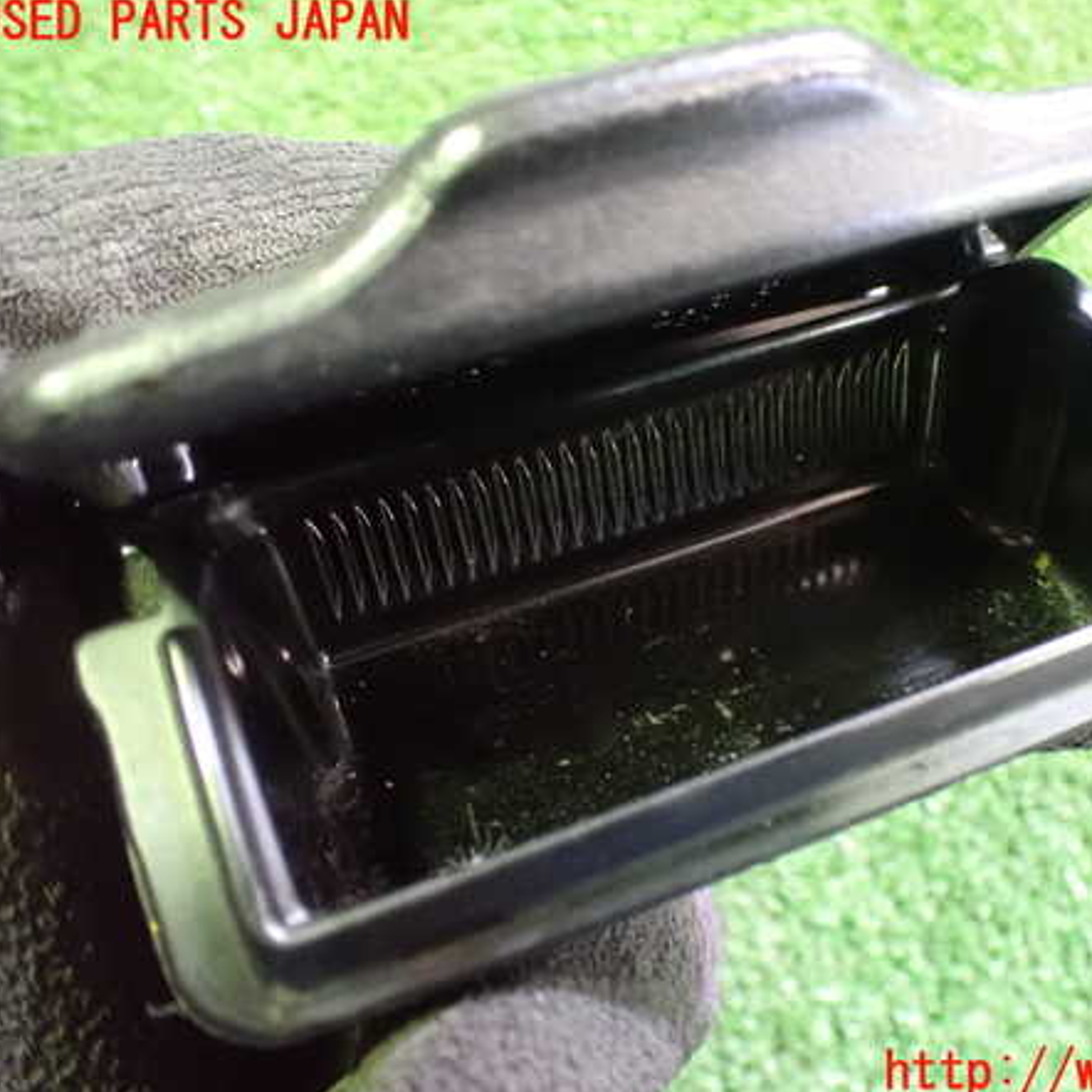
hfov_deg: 45.5
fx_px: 1285
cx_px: 702
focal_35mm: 36
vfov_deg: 46.0
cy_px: 548
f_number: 2.3
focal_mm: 5.4
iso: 1600
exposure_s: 1/20
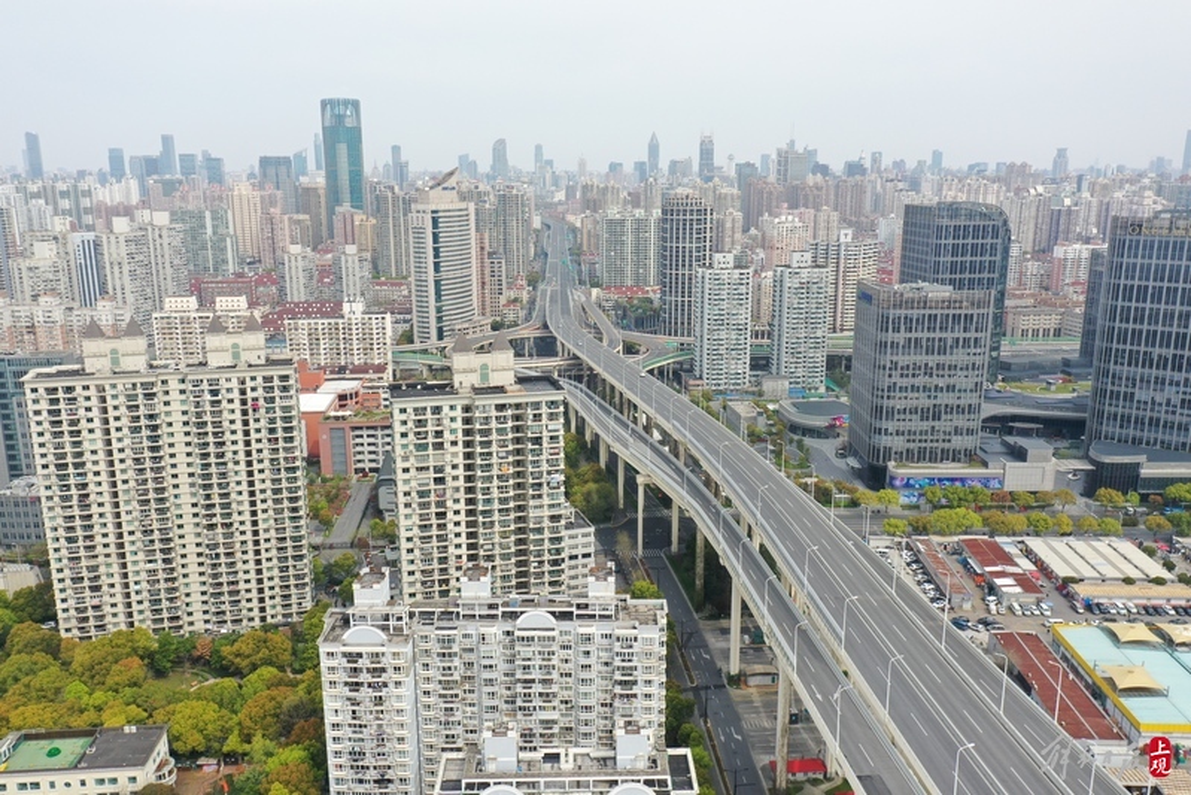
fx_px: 926
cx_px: 596
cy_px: 398
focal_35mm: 28
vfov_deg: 46.4
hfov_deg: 65.5
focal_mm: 10.26
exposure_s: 1/500
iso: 100
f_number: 4.5
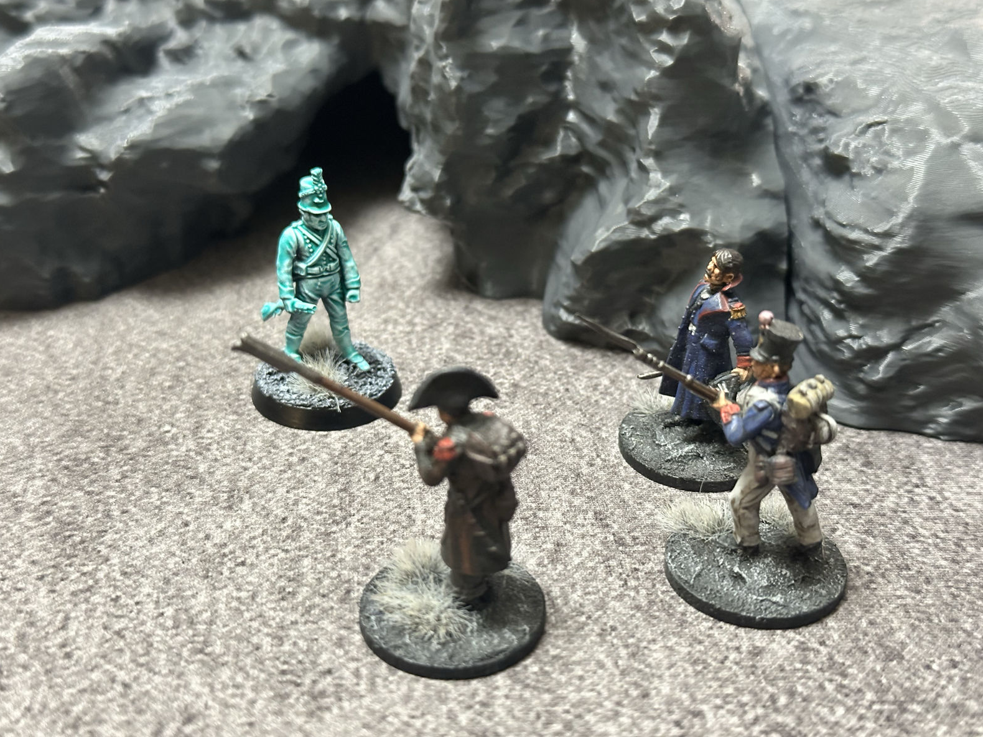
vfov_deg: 29.7
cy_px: 372
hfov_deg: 38.9
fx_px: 1391
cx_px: 489
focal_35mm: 49
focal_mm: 6.86
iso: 640
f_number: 1.78
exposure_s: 1/30
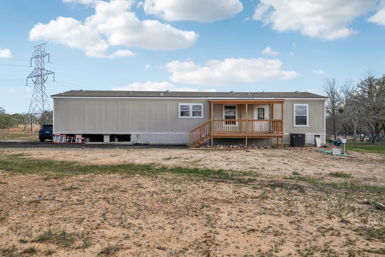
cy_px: 128
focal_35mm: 35
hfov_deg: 54.4
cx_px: 192
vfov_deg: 37.8
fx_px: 374
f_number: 8
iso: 200
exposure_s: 1/500
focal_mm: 35
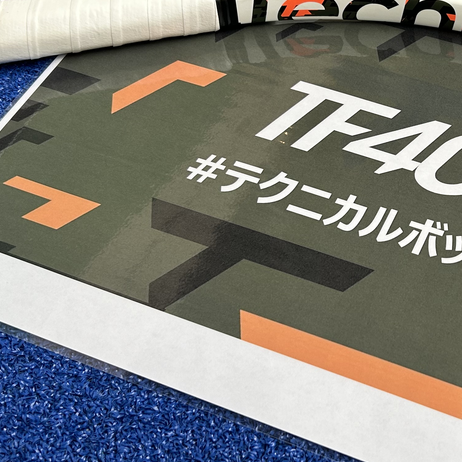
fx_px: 936
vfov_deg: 27.6
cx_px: 418
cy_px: 167
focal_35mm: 62
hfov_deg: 26.7
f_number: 1.5
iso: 64
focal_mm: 5.7
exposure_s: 1/100
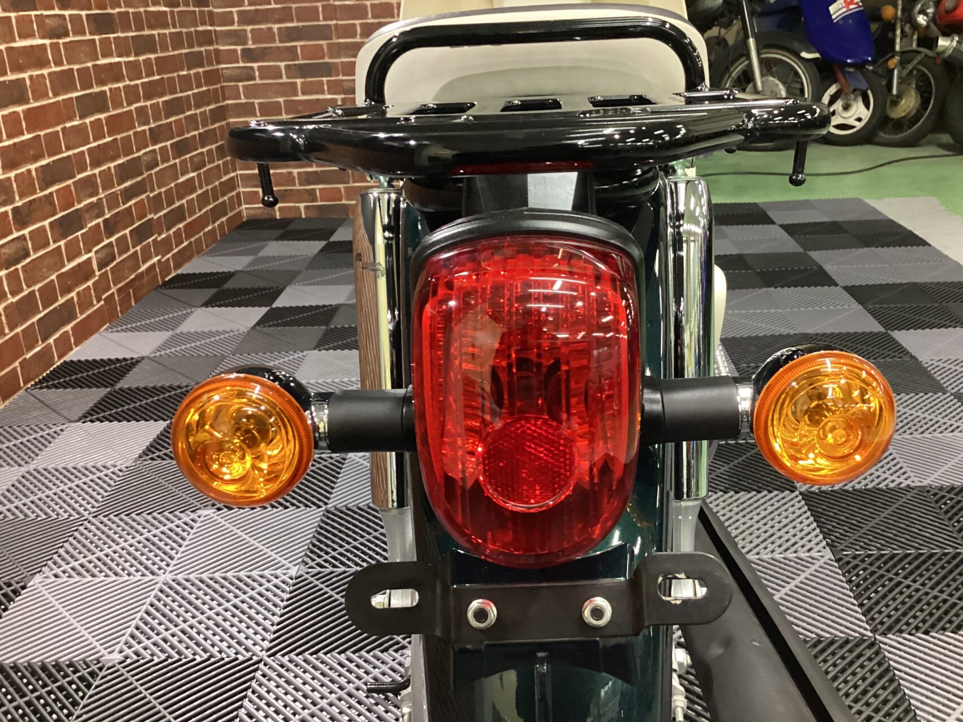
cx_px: 538
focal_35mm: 35
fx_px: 973
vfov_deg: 40.6
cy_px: 394
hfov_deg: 52.5
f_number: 2.4
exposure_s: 1/40
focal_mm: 3.3
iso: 400
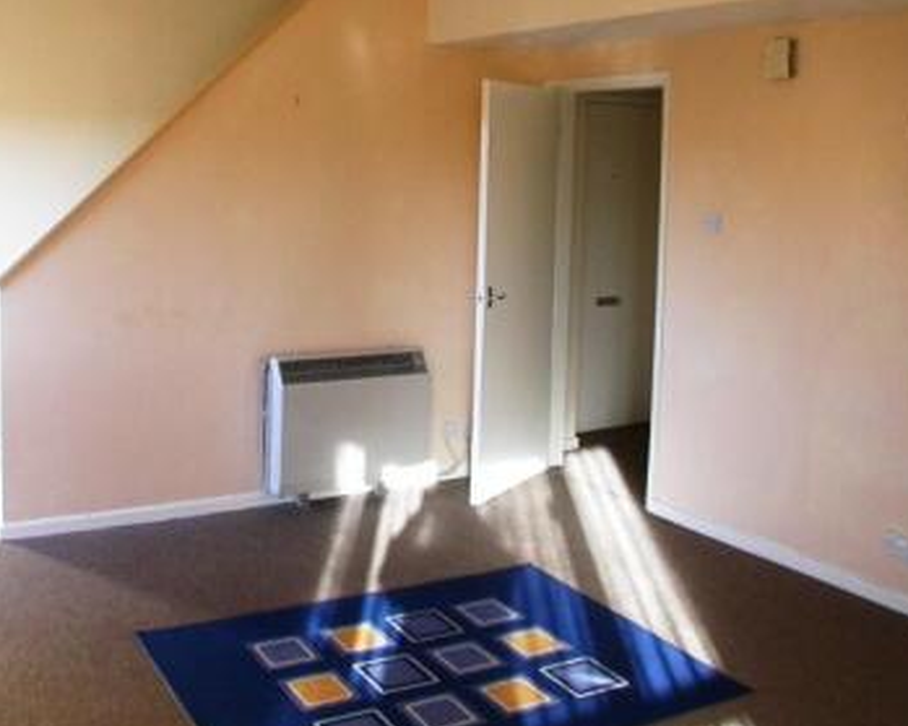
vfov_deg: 24.3
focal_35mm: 62
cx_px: 287
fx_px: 1666
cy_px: 189
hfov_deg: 30.2
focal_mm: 7.85
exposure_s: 1/47.3
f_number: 2.6
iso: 100
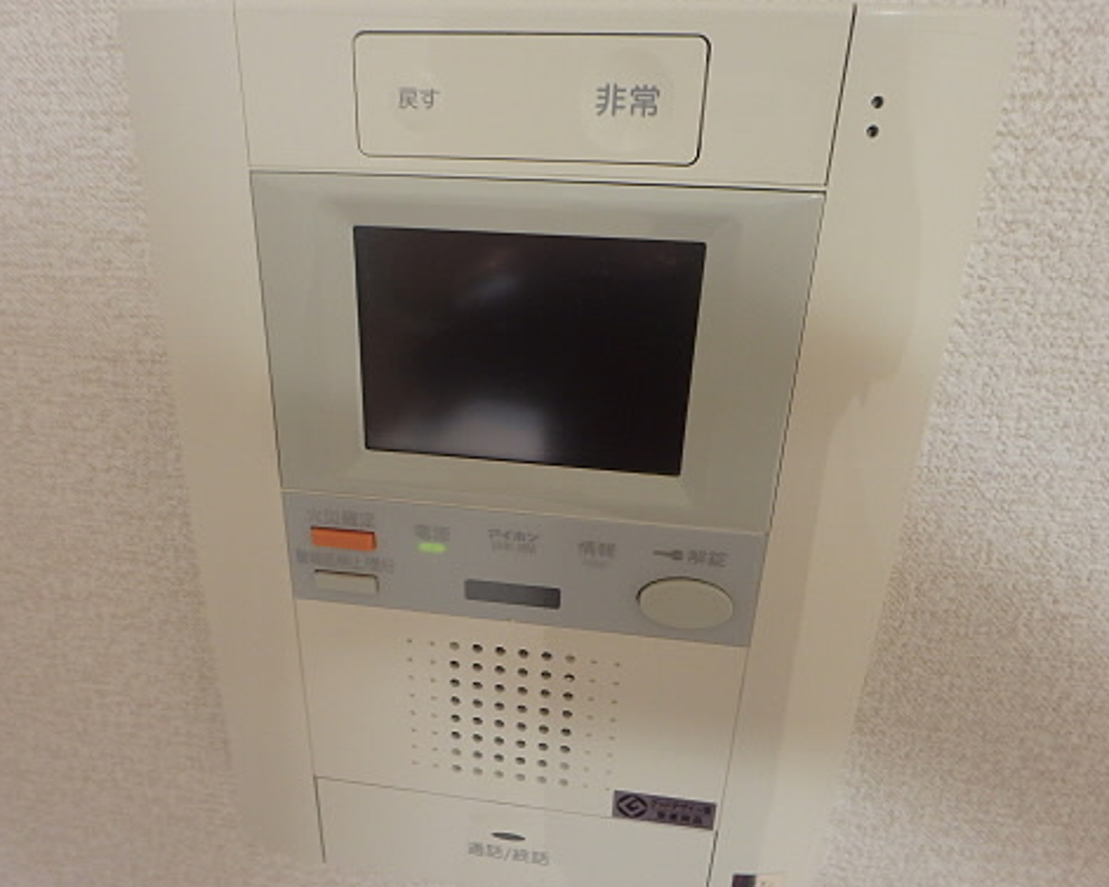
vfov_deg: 58.8
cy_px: 466
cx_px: 516
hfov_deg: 70.2
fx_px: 788
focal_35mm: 24
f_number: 3.5
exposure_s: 1/30
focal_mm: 3.7
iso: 500
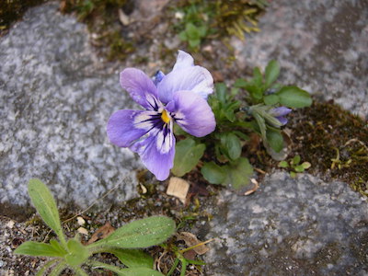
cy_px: 138
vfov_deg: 39.7
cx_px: 184
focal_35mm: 36
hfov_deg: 51.4
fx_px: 383
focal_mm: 7.5
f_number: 2.7
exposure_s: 1/71.8
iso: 50
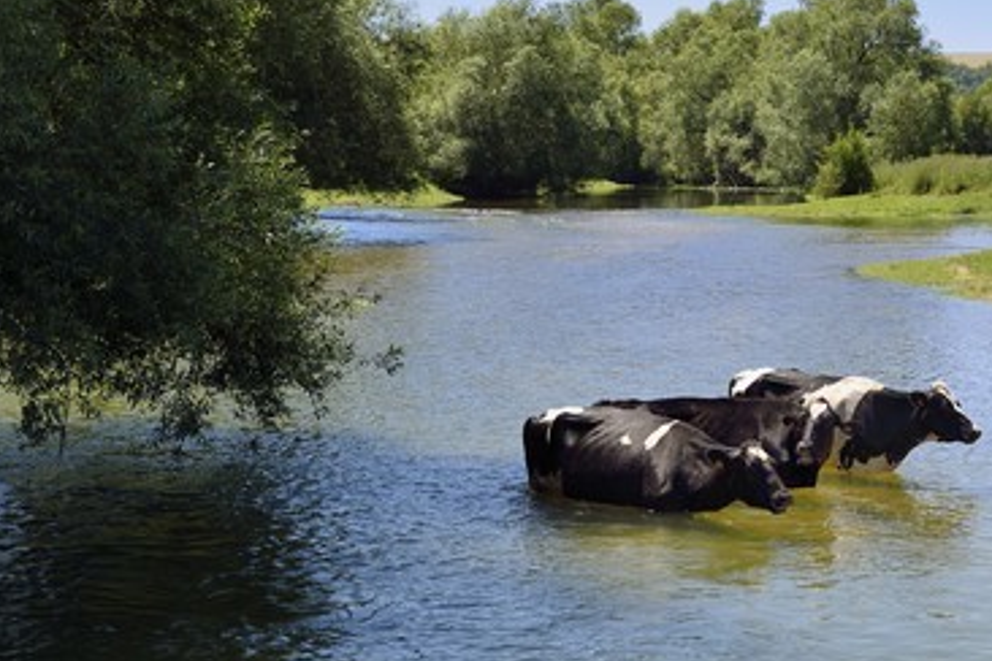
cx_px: 542
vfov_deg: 14.6
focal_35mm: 94
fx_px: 2590
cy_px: 309
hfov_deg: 21.7
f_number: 10
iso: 200
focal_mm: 82
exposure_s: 1/250
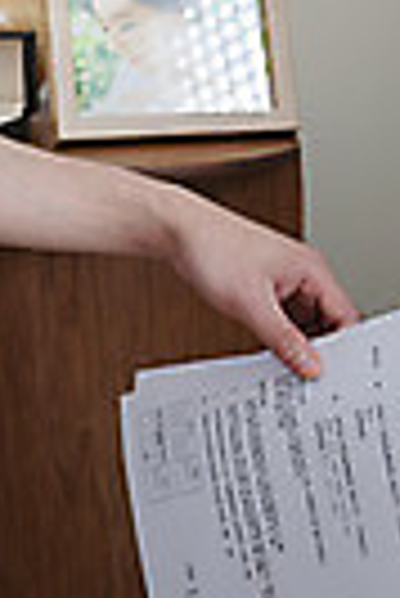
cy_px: -13
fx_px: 2294
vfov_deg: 14.6
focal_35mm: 138
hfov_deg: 9.9
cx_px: 56
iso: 250
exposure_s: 1/125
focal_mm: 46
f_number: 5
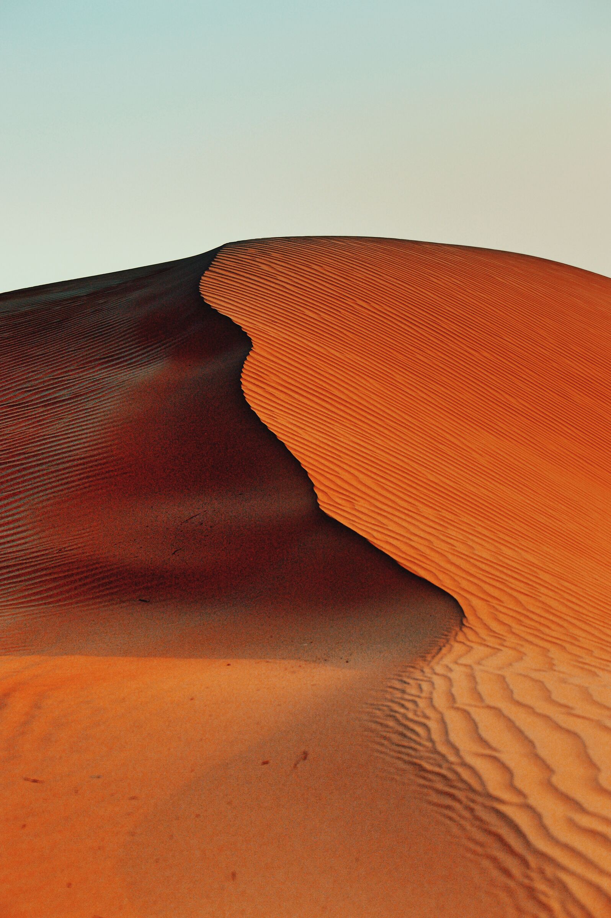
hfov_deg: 13.0
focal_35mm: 105
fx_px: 2678
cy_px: 459
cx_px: 306
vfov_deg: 19.5
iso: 100
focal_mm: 70
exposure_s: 1/200
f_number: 6.3
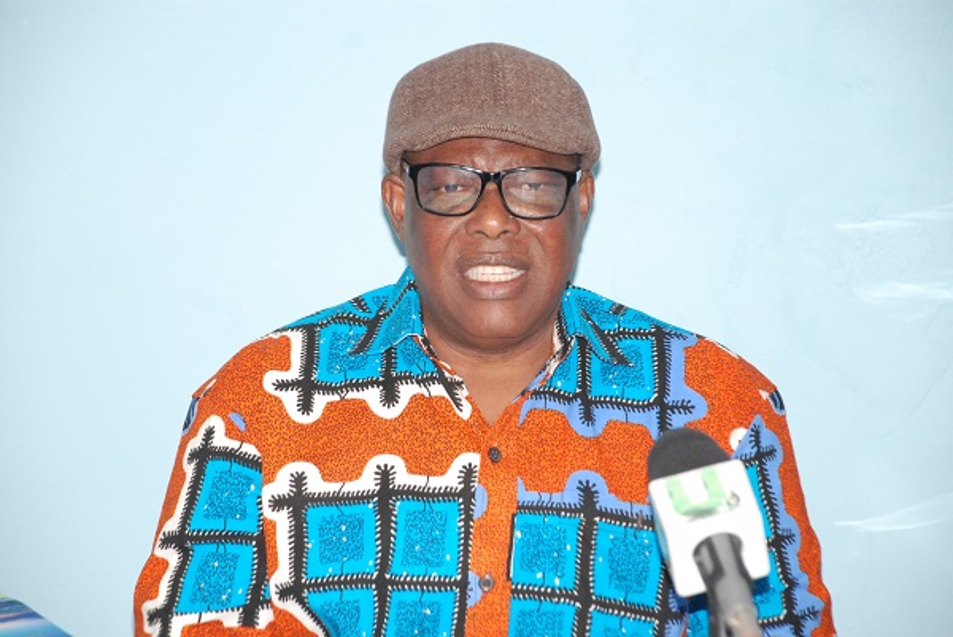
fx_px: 3974
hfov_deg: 13.7
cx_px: 476
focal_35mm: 150
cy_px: 318
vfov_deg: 9.2
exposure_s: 1/200
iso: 1250
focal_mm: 100
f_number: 5.6
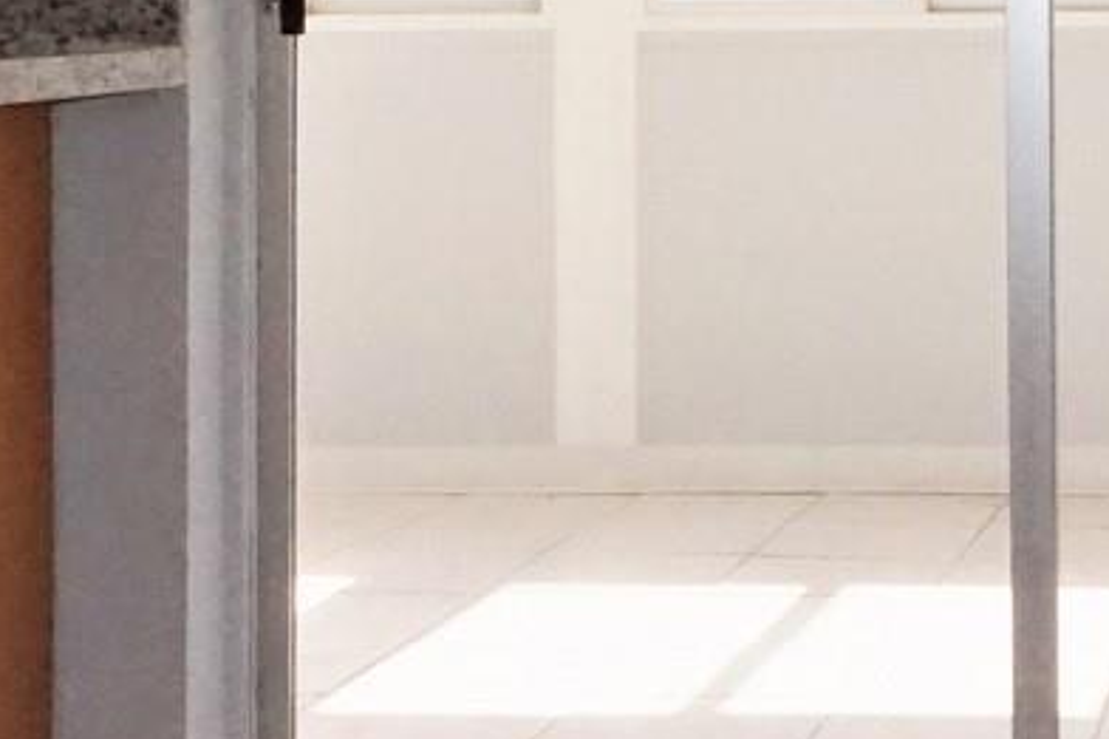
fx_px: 3018
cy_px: -184
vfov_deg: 13.5
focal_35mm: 98
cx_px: 1146
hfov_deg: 20.1
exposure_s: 1/161
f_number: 22
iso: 2000
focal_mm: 16
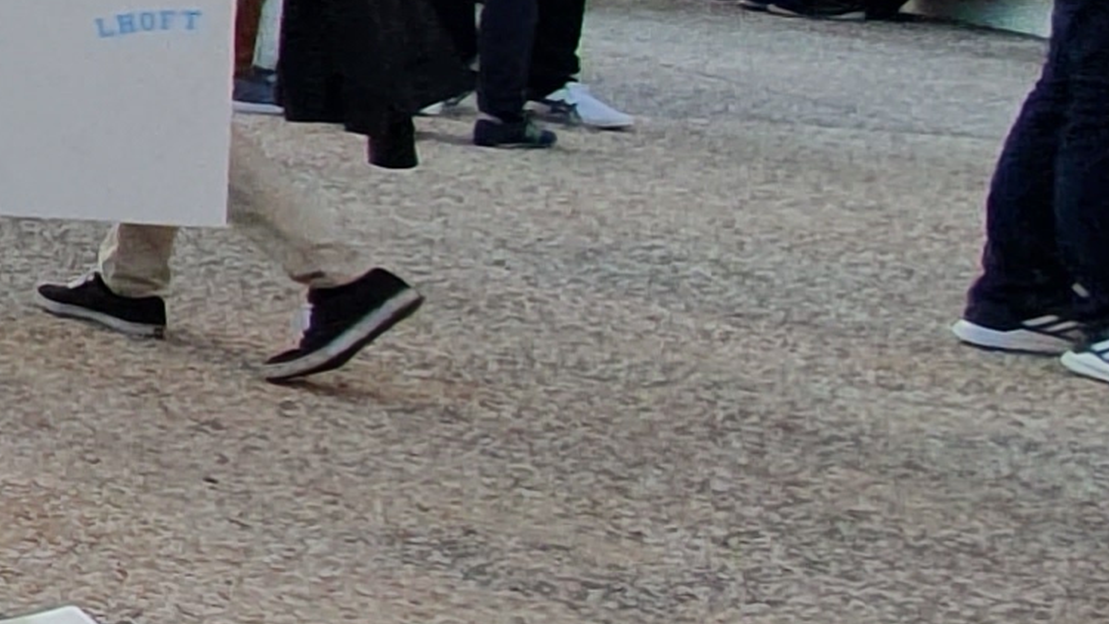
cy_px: -185
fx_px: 2559
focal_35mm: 87
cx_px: -2021
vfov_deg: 13.4
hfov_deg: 12.4
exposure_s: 1/156
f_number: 2.2
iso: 50
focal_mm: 1.8
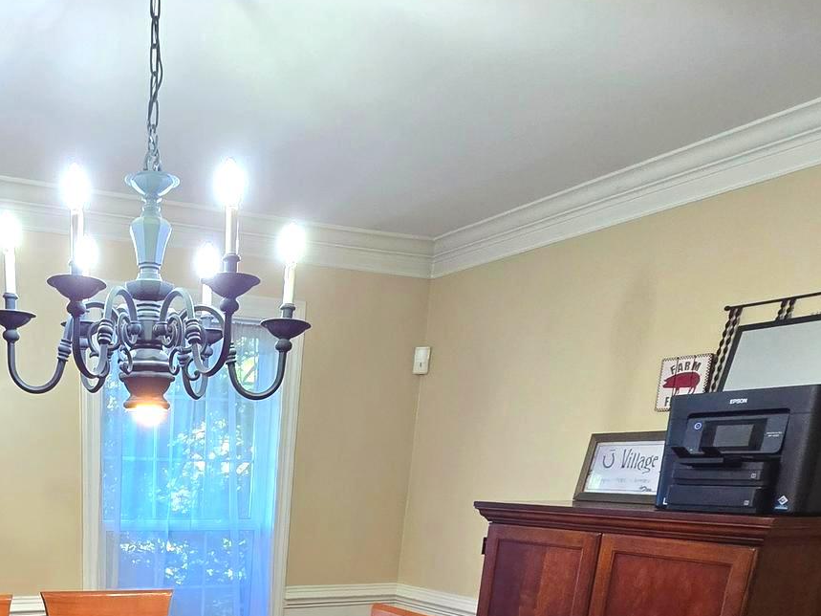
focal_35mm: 31
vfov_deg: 36.3
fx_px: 735
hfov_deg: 54.0
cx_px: 152
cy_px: 722
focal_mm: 2.2
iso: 320
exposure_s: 1/60
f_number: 2.2
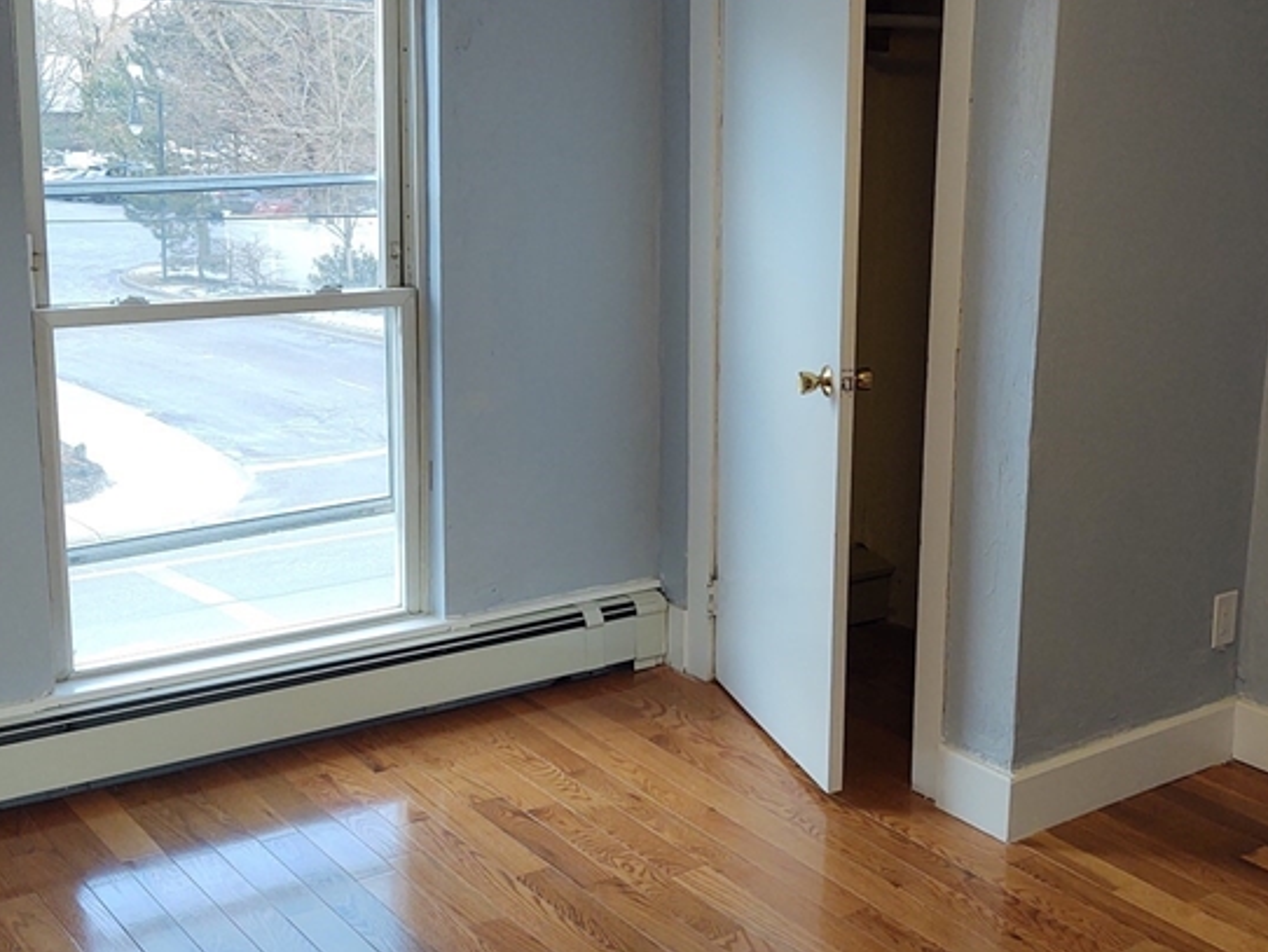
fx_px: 1869
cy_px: 451
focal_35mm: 51
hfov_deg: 37.0
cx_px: 873
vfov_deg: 28.6
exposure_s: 1/100
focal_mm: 4.75
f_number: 1.7
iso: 100
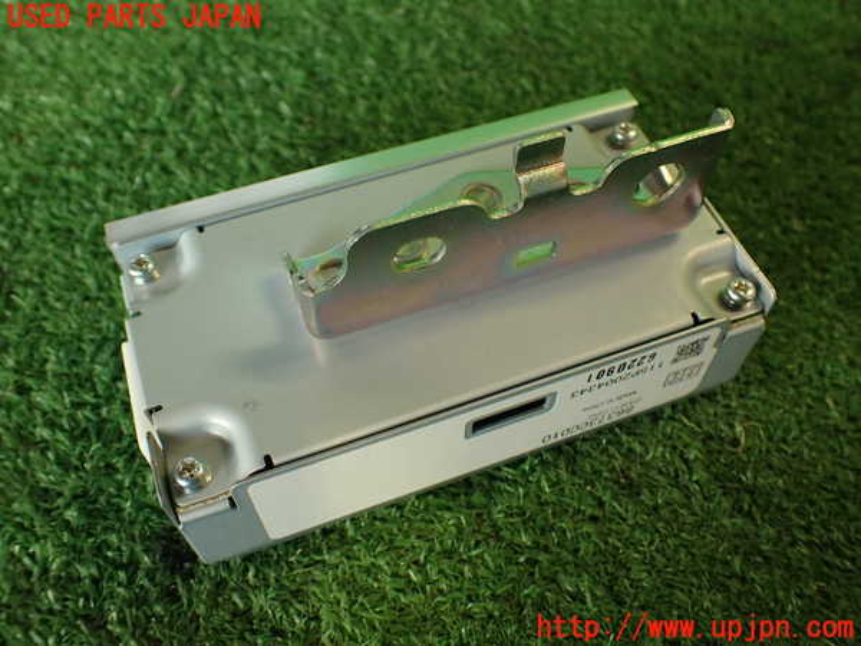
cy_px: 323
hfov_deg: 56.8
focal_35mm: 32
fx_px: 796
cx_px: 430
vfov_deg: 44.2
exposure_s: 1/60
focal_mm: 5.79
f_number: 2.4
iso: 200
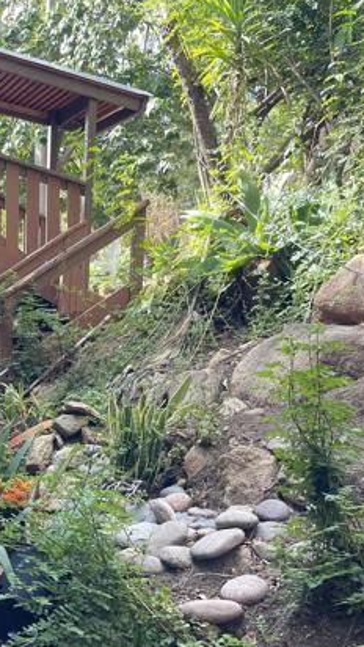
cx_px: -119
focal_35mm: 44
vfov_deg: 46.3
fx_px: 754
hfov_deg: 23.7
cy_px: 361
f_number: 1.6
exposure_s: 1/121
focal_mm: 4.2
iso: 32
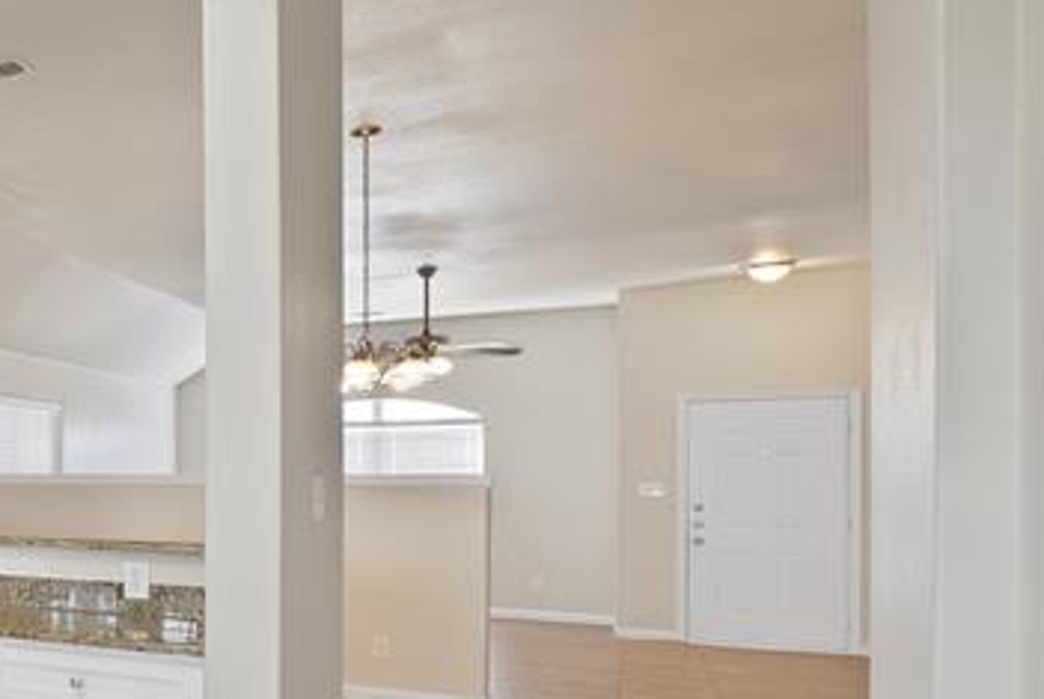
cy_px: 482
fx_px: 1016
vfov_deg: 37.4
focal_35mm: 35
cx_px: -461
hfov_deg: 31.6
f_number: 9
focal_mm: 12
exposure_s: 1/4
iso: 640
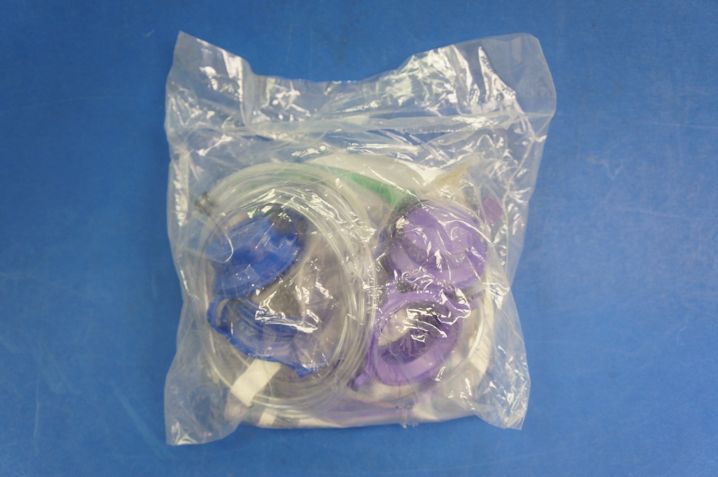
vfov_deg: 36.8
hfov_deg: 53.2
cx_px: 359
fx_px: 717
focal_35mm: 36
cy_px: 238
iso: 400
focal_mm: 24
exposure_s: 1/40
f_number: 4
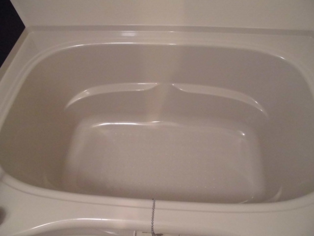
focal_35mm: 26
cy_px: 118
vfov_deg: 53.1
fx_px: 236
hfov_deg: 67.3
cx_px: 157
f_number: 3.5
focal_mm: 4.6
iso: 800
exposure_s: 1/30
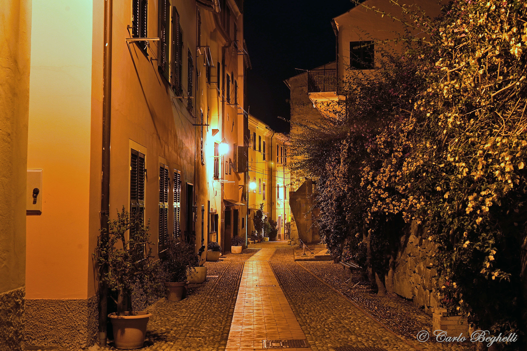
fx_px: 586
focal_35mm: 40
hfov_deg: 48.4
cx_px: 264
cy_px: 176
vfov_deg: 33.4
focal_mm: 40
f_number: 7.1
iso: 200
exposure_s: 2
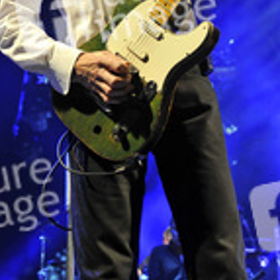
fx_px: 760
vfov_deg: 20.9
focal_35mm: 83
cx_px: 172
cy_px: 108
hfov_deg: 20.9
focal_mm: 35
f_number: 2.8
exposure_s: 1/400
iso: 800
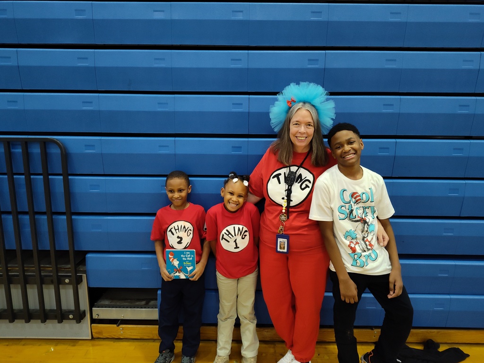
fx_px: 322
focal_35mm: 23
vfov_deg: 58.9
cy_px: 182
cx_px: 242
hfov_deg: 73.9
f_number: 1.8
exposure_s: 1/60
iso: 1581
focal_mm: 5.56
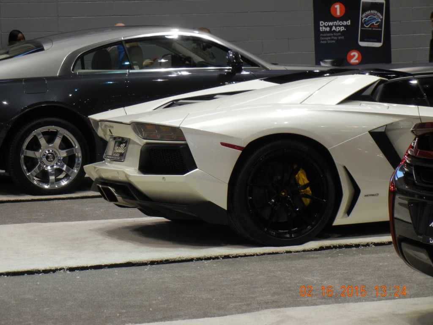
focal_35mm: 133
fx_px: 1664
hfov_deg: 14.8
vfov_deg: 11.1
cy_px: 162
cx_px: 216
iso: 375
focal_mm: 24
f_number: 4.6
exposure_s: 1/60
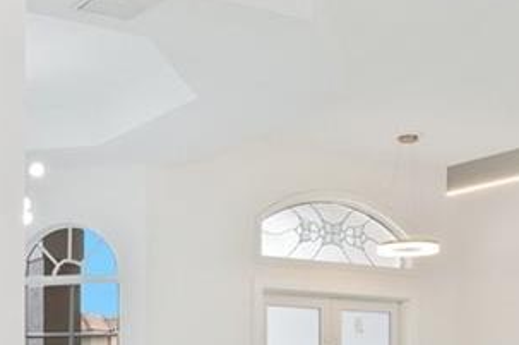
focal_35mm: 74
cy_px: 481
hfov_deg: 27.2
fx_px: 1065
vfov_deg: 17.0
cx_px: 159
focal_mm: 14
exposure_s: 1/5
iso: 200
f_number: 8
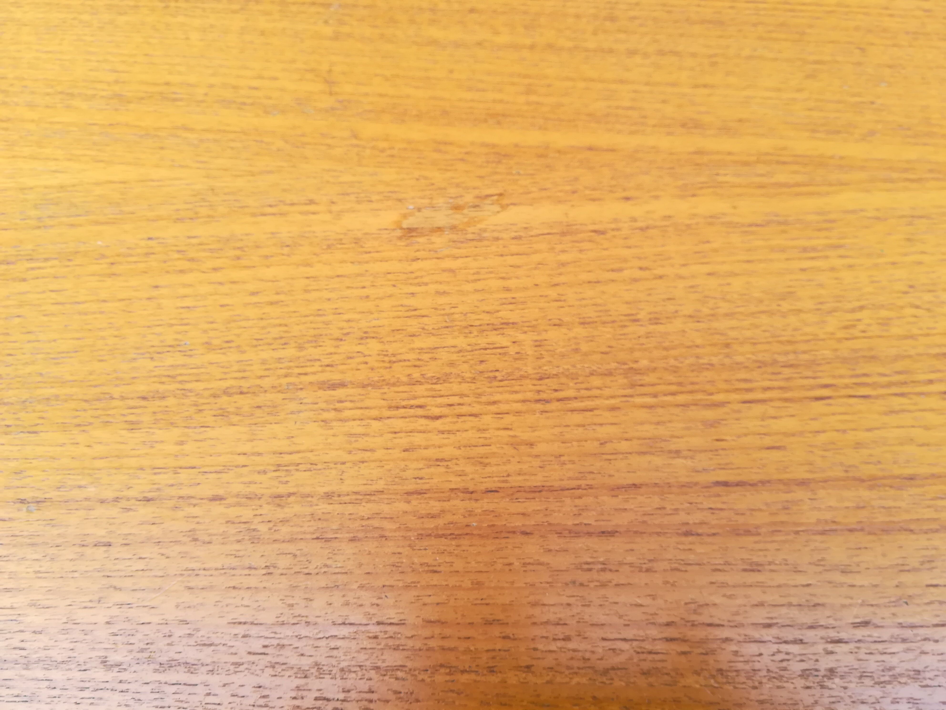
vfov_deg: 53.1
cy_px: 355
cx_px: 473
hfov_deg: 67.3
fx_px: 711
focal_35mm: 26
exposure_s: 1/100
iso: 64
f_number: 2.2
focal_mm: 3.83
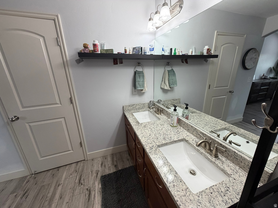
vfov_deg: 85.7
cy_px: 104
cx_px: 139
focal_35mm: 14
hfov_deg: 102.1
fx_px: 112
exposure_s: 1/120
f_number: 2.2
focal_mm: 2.22
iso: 200
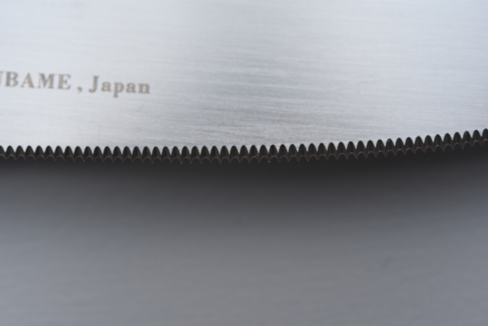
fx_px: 814
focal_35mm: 60
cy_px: 163
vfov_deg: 22.7
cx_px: 244
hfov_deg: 33.4
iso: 160
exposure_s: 1/160
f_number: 5
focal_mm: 60
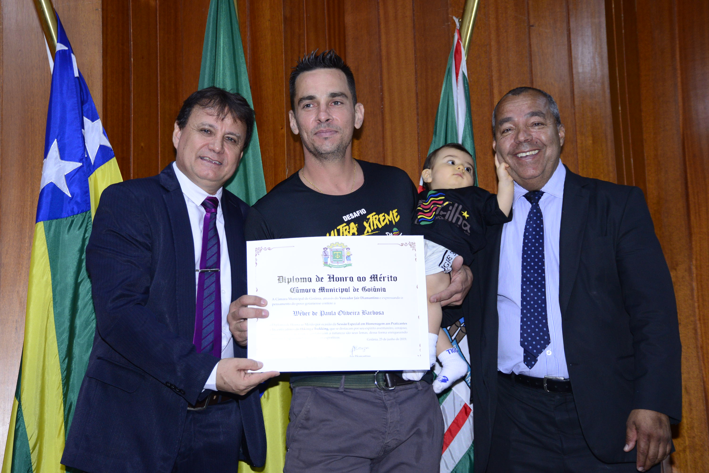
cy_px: 236
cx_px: 354
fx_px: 1143
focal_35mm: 58
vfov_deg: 23.4
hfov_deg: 34.5
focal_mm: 58
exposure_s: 1/125
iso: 2000
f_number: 5
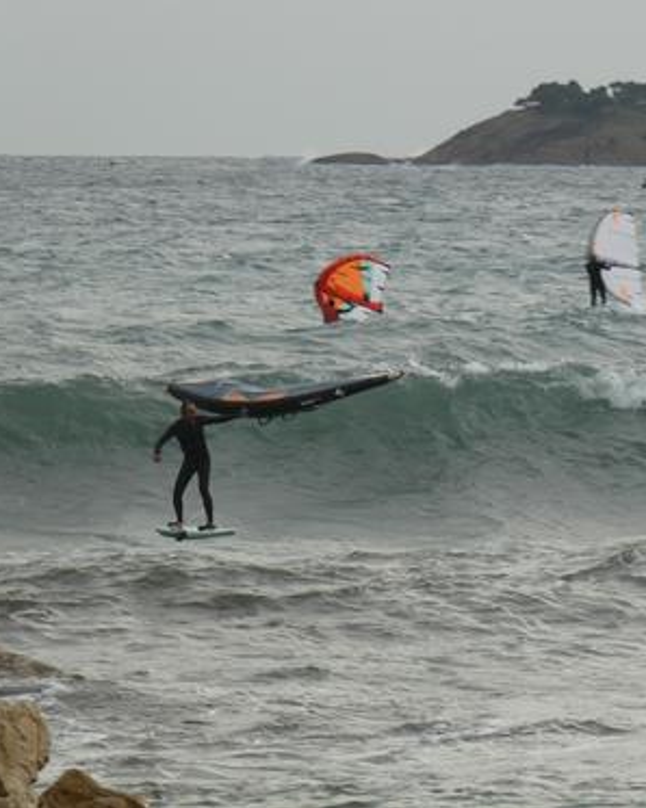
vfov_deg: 3.7
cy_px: 404
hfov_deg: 3.0
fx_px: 12533
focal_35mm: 524
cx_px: 496
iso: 80
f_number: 5.6
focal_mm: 71.7
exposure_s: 1/160
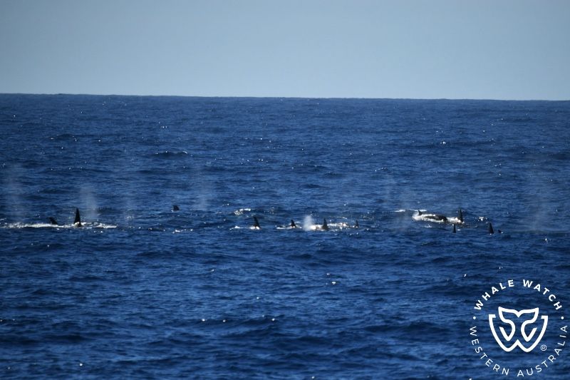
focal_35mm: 600
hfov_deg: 3.4
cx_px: 285
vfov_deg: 2.3
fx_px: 9497
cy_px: 190
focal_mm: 600
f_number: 6.3
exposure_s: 1/8000
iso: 800
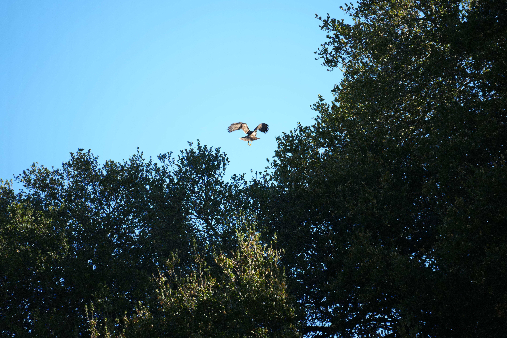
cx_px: 254
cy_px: 169
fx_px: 4225
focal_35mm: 300
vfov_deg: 4.6
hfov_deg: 6.9
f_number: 7.1
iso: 500
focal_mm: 300
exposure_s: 1/500
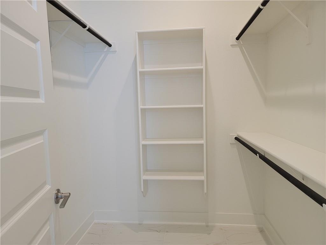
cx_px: 163
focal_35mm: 24
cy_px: 122
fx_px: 226
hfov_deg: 71.6
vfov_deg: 56.8
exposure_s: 1/120
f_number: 1.8
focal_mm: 6.7
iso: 160
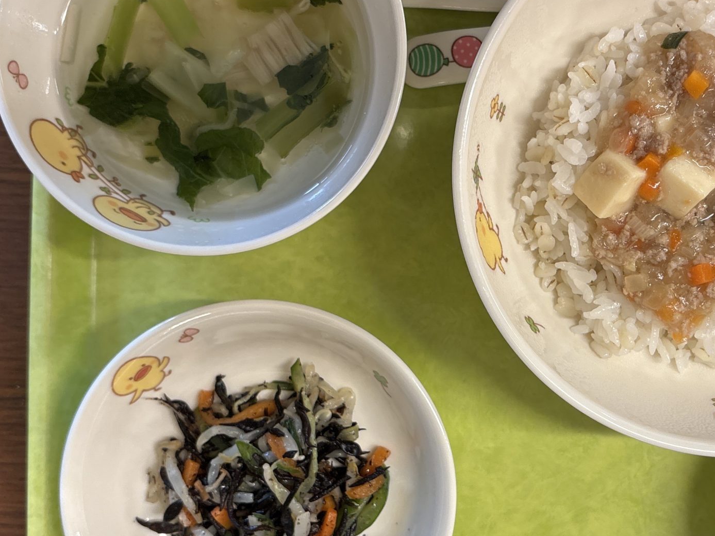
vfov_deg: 30.2
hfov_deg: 39.4
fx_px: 991
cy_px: 307
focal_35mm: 48
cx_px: 454
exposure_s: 1/114
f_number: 1.6
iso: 125
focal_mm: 5.96
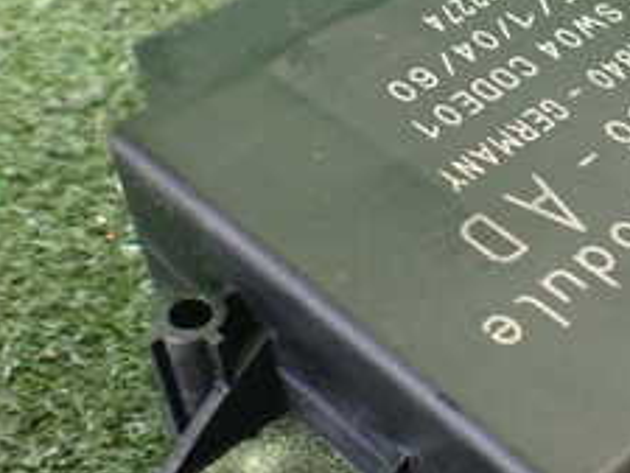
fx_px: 1457
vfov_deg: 18.4
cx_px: 588
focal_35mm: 80
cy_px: 168
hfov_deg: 23.6
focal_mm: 5.4
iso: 800
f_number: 2.3
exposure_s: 1/30
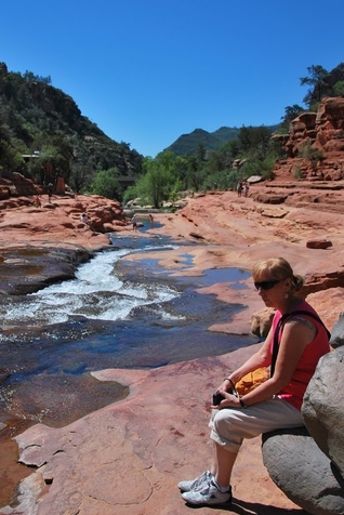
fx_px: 487
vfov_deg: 55.8
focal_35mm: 34
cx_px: 138
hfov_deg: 38.8
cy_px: 254
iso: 100
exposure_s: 1/640
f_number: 8
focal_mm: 18
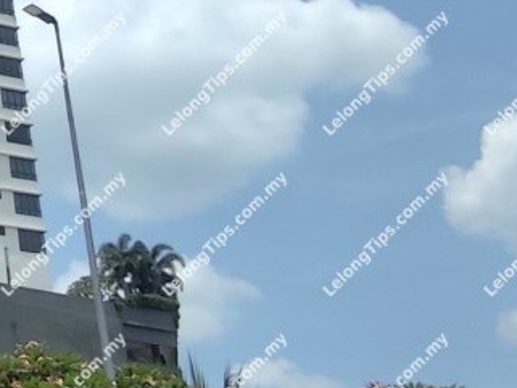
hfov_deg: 21.3
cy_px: -138
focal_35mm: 69
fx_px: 1031
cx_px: -353
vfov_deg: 19.4
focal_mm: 1.65
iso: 50
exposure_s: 1/2529
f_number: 2.2
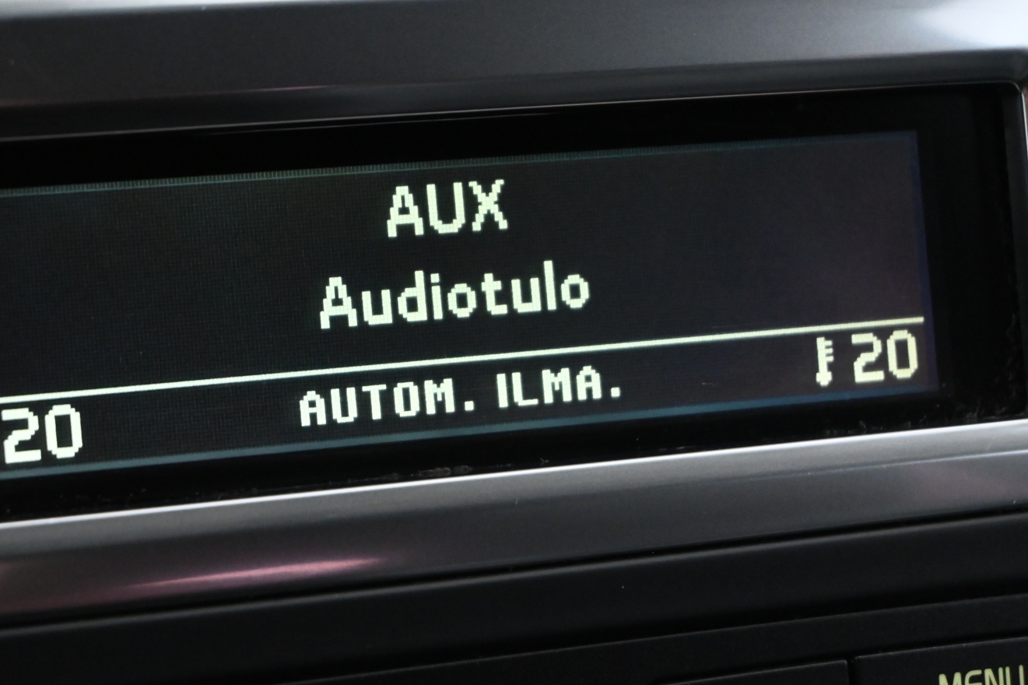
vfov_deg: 14.9
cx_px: 423
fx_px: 2626
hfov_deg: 22.1
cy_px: 301
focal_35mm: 92
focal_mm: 50
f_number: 6.3
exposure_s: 1/25
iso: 4000
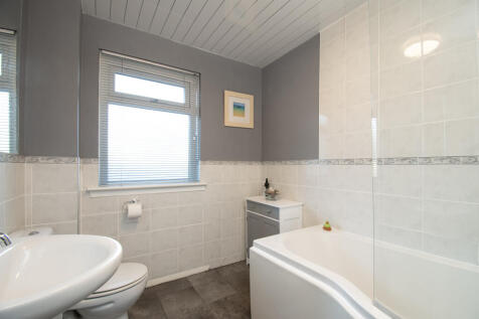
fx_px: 200
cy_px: 160
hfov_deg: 100.4
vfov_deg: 77.3
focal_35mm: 15
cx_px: 240
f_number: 8
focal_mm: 10
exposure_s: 1/8
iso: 320
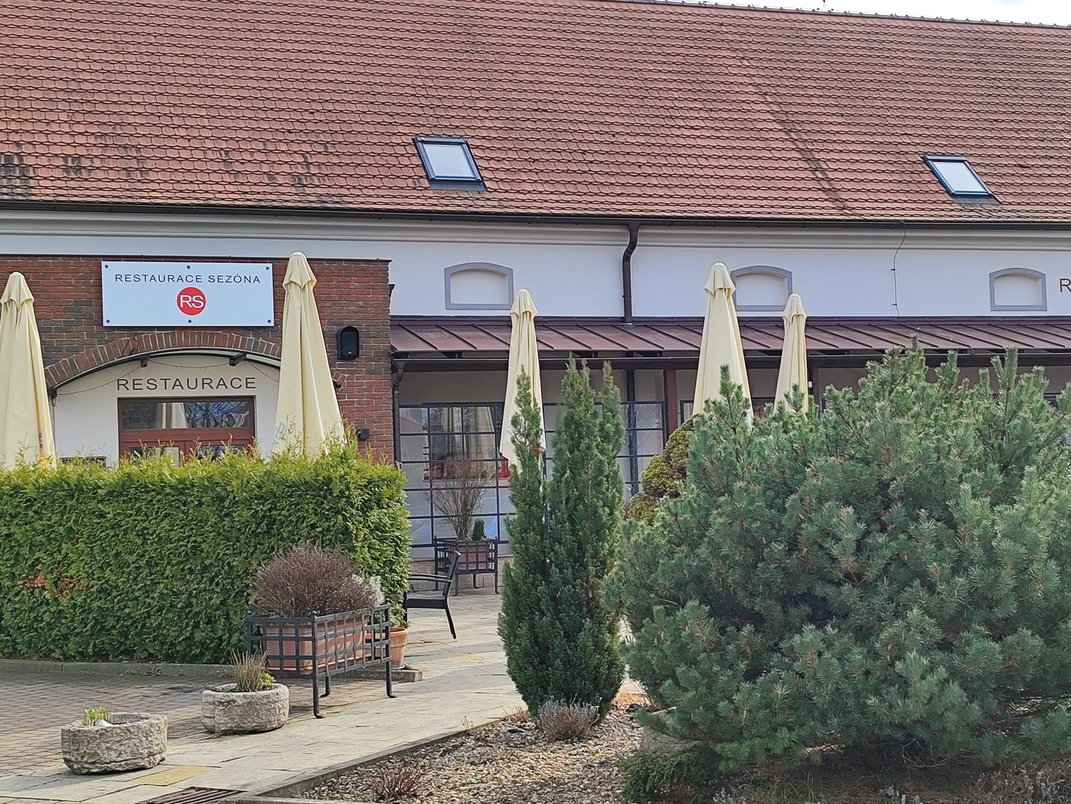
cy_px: 432
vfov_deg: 48.2
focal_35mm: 29
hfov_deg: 61.3
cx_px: 621
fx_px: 897
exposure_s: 1/689
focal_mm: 5.89
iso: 50
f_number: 1.89
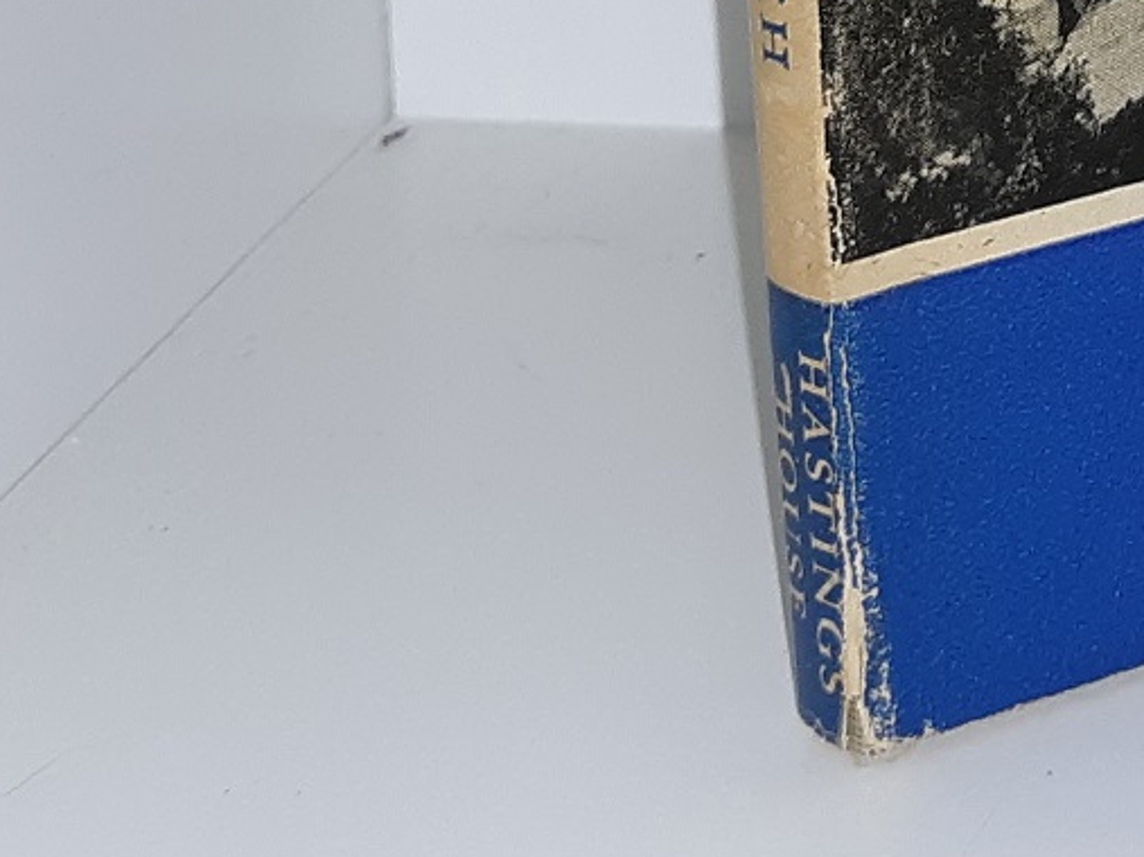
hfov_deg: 16.5
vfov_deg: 11.7
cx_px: 1397
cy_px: -812
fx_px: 3767
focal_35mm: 114
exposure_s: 1/123
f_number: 1.7
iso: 40
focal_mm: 3.7
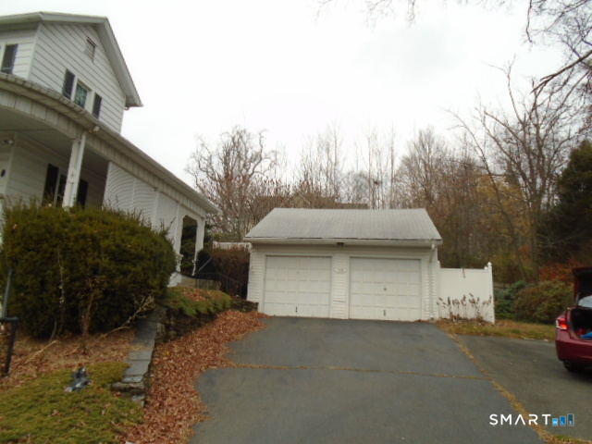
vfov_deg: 53.1
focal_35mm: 26
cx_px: 296
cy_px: 222
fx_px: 445
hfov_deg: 67.3
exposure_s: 1/250
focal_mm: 4.6
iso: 100
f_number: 3.2
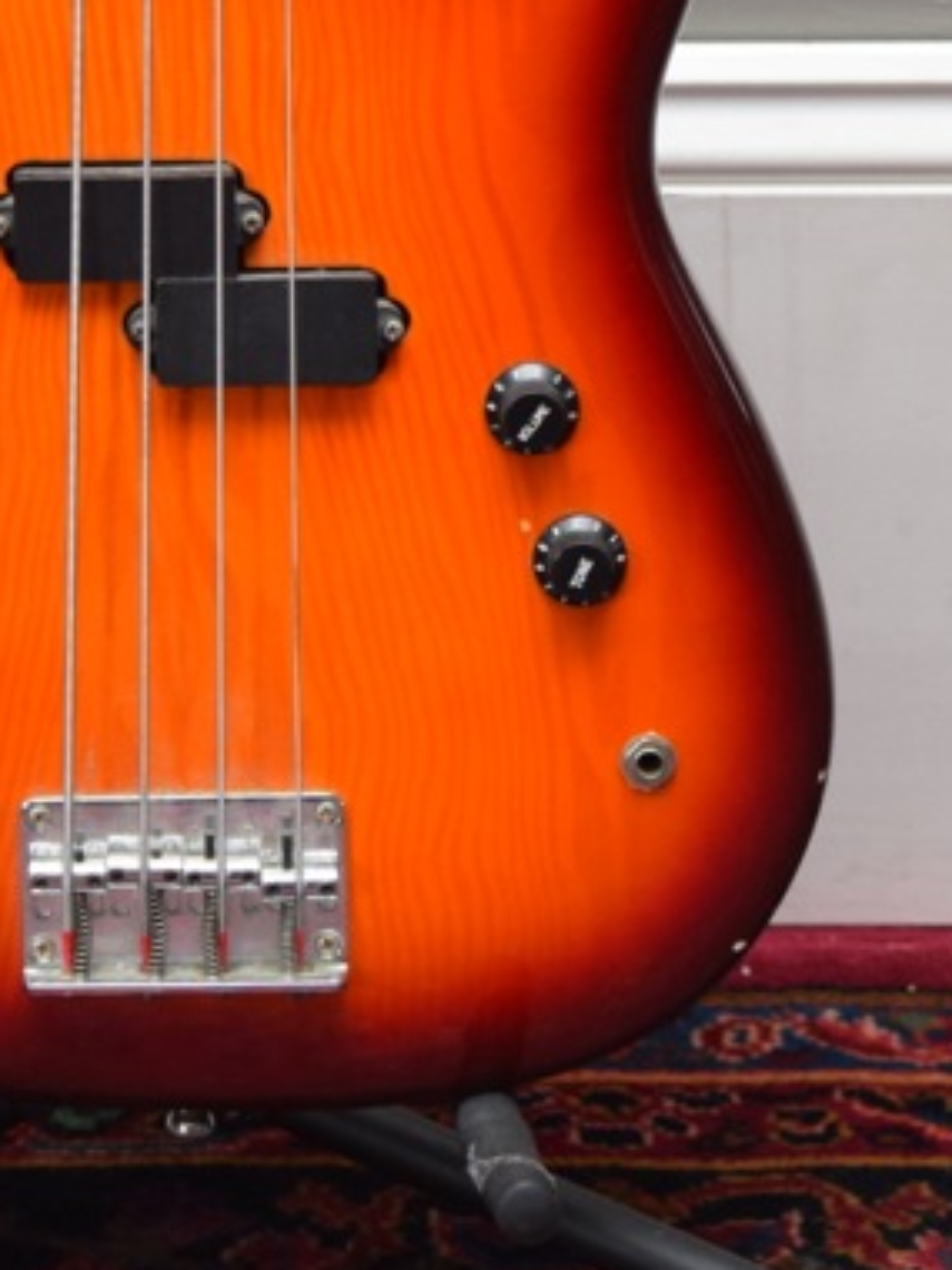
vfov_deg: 10.8
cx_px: 157
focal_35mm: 182
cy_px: 179
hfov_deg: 8.1
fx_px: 6674
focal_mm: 48
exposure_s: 1/80
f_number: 5.3
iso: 800
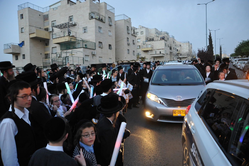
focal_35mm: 24
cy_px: 83
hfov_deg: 73.8
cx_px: 124
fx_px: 166
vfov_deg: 53.1
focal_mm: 24
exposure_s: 1/80
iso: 2000
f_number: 4
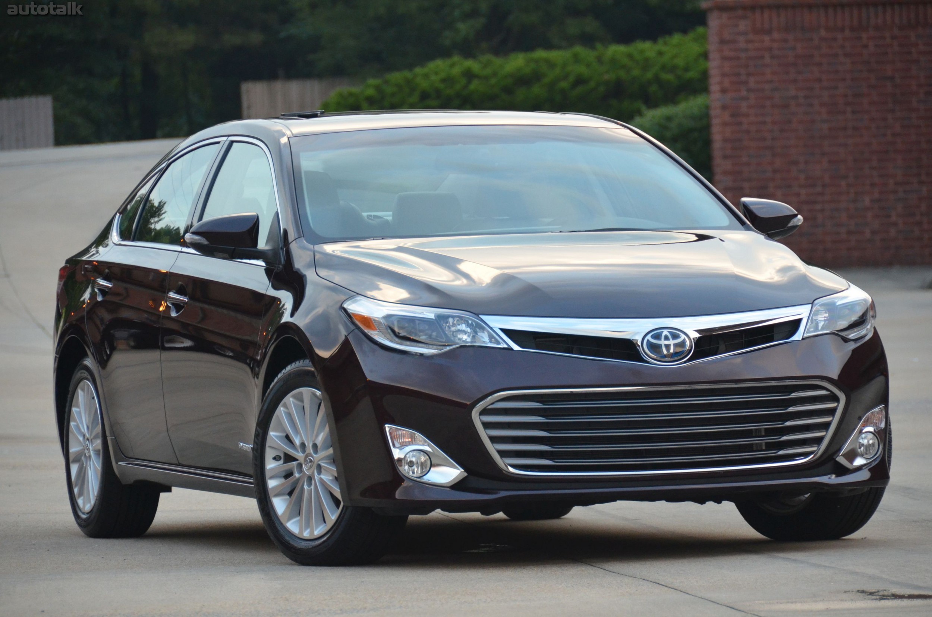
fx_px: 6588
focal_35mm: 255
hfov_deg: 8.1
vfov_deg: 5.4
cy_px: 308
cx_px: 466
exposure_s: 1/400
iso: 1600
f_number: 5.6
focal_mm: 170
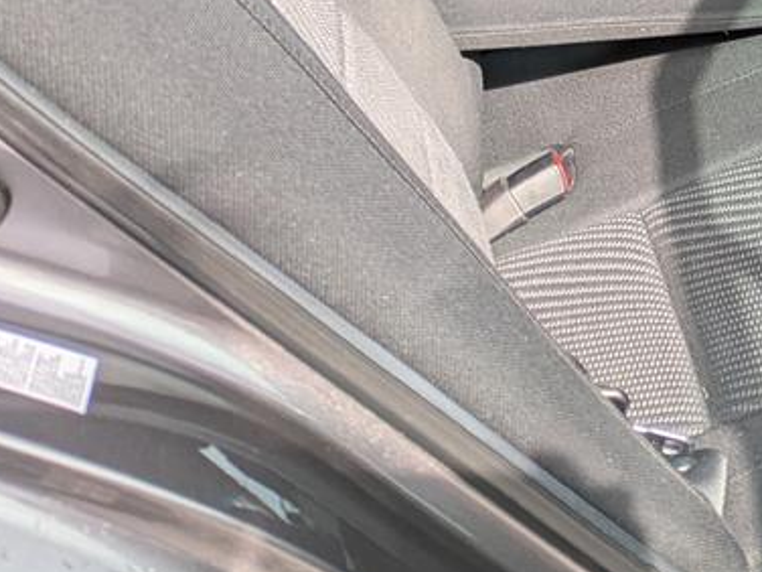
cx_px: 1124
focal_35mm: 85
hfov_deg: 20.0
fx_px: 1871
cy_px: -148
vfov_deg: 16.5
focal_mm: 5.43
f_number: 1.89
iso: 33
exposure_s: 1/1015
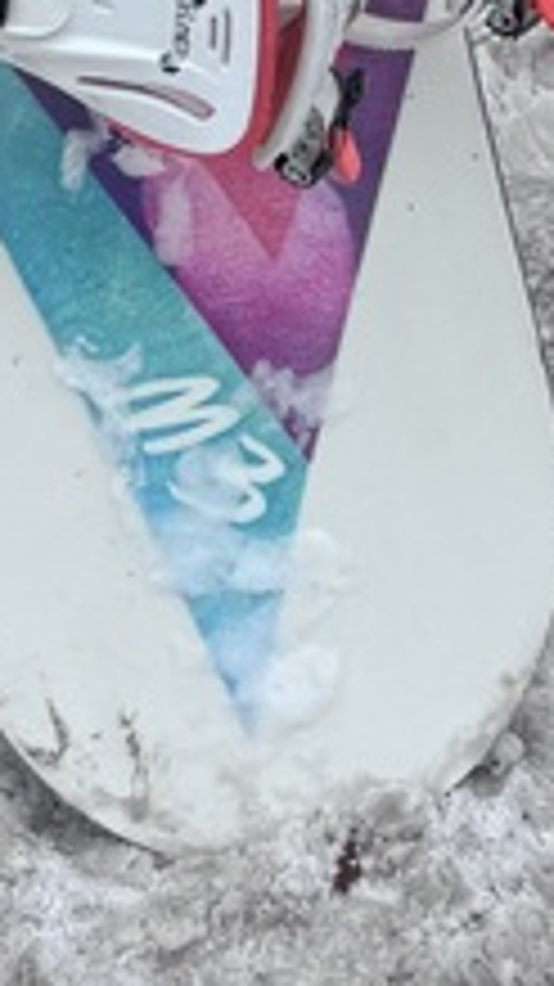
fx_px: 3190
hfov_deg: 9.9
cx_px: 189
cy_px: -1153
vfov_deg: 14.0
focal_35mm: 122
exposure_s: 1/2331
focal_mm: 6.76
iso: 80
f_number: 1.78
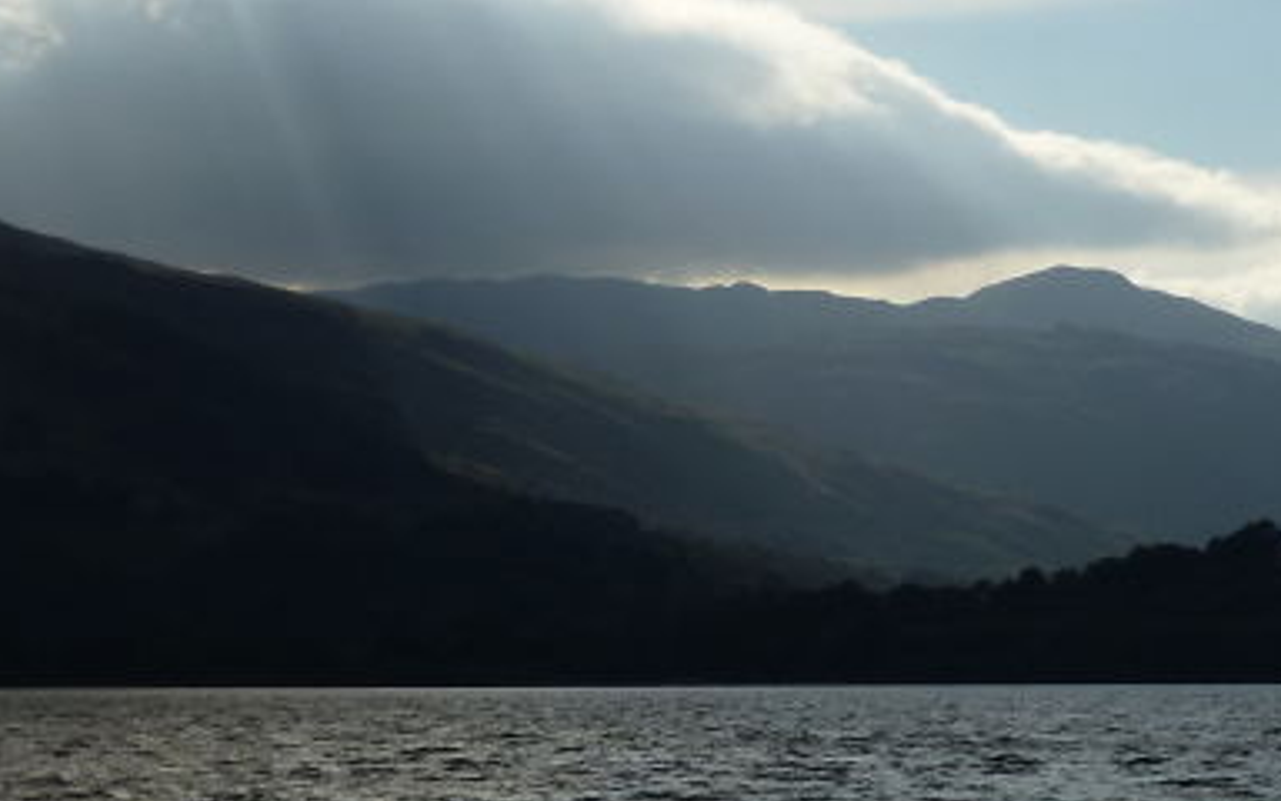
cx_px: 974
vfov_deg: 7.8
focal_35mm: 168
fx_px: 5865
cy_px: 392
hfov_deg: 12.4
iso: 100
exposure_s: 1/125
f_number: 18
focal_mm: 15.5
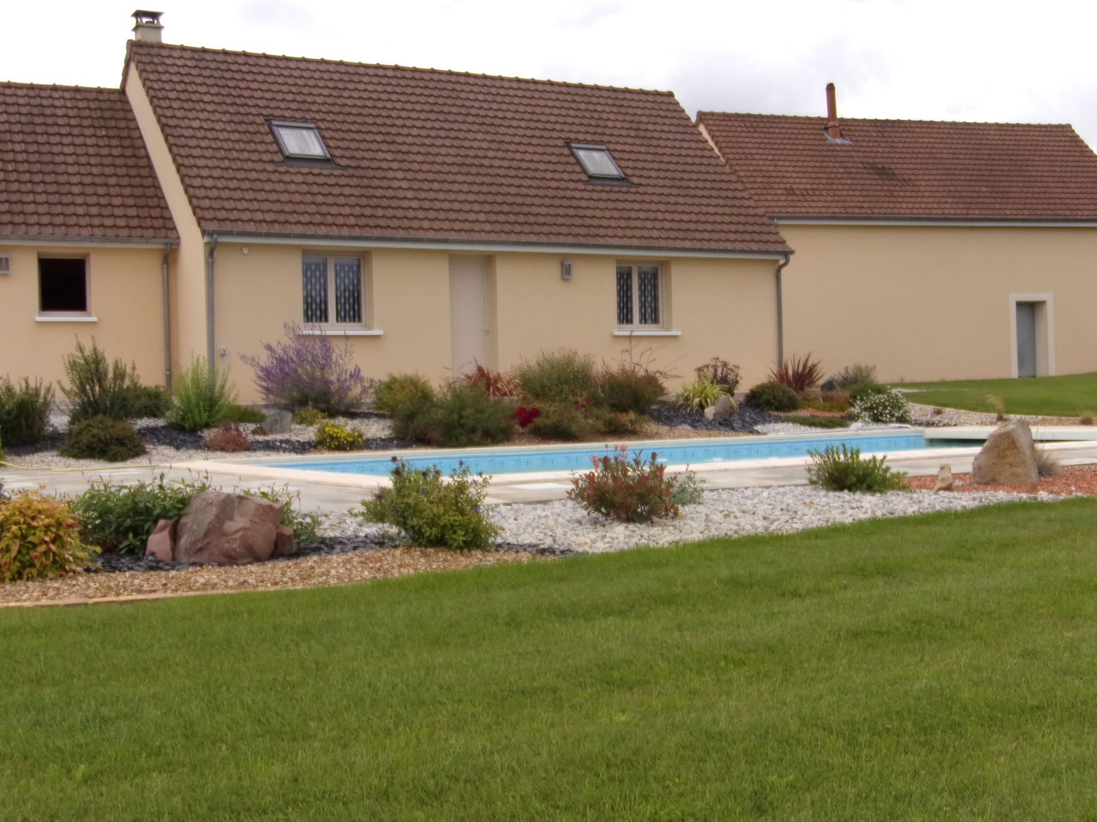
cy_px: 411
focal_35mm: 43
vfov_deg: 33.6
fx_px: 1363
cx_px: 548
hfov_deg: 43.9
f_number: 4.1
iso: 80
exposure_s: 1/750
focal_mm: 7.8
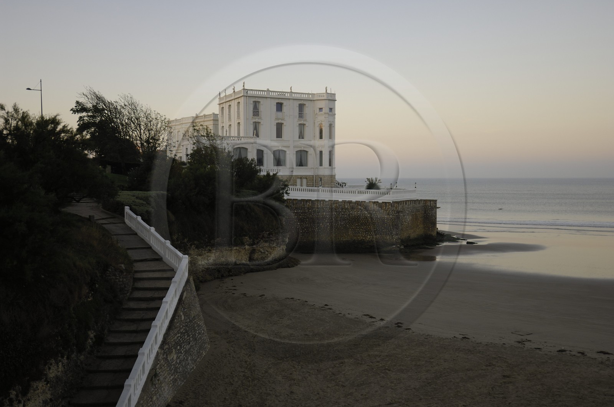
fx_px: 613
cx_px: 307
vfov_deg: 36.8
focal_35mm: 36
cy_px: 204
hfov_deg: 53.2
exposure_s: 1/80
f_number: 4
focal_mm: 24
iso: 100
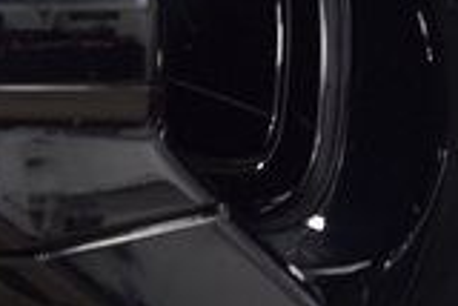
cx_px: -243
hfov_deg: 11.7
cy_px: -10
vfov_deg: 8.1
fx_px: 2139
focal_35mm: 168
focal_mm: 28
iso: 800
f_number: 6.3
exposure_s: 1/15
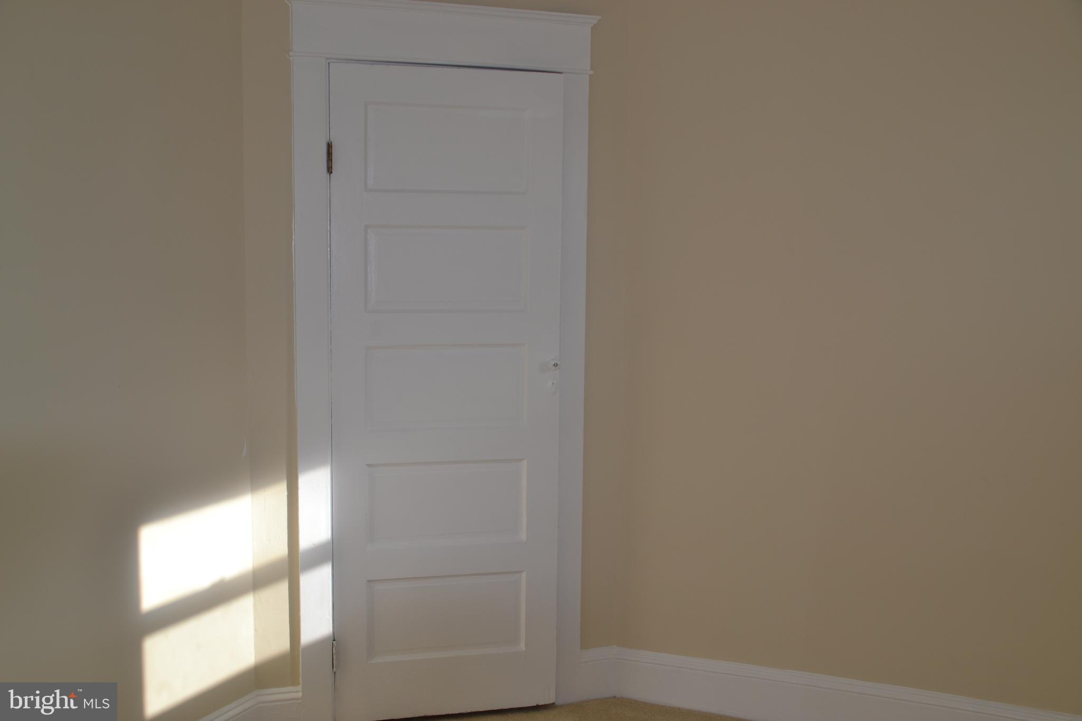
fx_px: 1082
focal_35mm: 36
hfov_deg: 53.1
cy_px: 360
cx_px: 541
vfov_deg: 36.9
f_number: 6.3
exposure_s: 1/200
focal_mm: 24
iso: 100
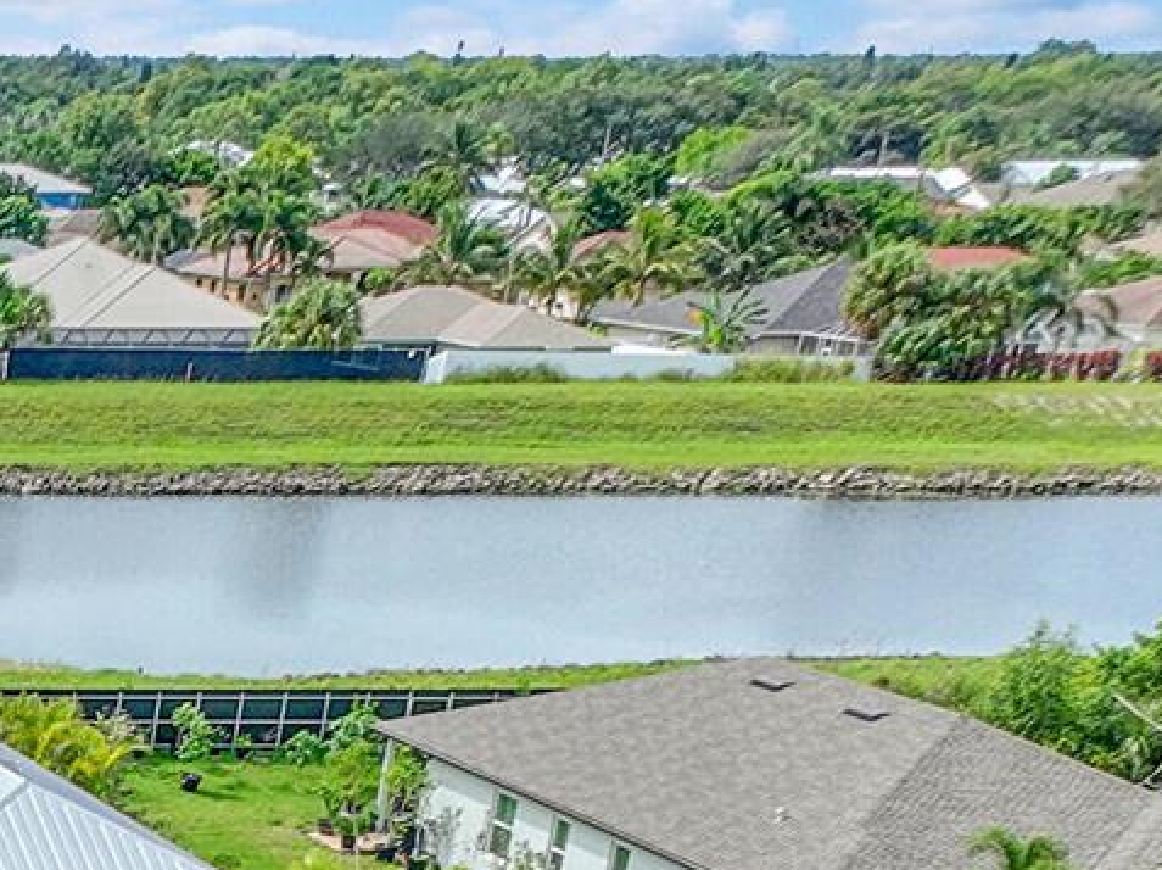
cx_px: -1111
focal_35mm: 103
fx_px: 3455
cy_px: 1786
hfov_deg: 15.5
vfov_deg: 12.5
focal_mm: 12.3
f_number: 2.8
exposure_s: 1/1250
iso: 130
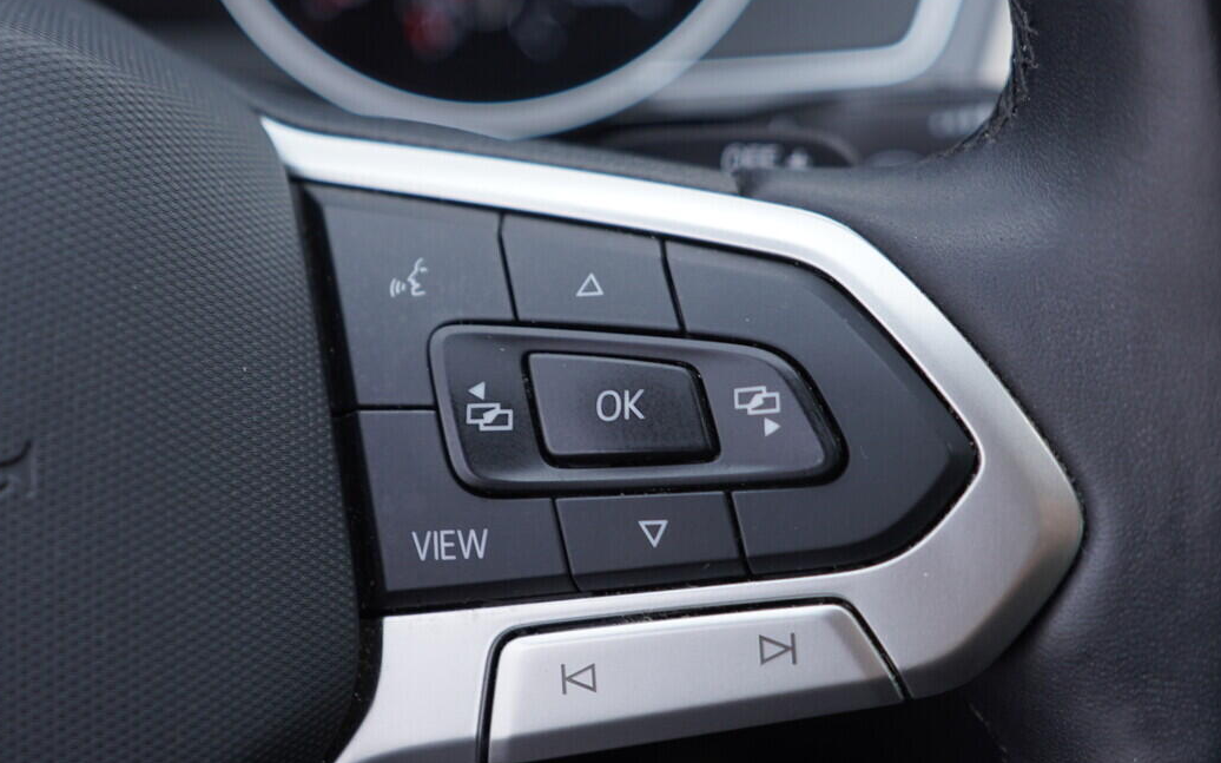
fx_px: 1697
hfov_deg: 39.6
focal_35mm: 51
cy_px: 370
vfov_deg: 25.3
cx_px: 587
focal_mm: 24
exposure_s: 1/40
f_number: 3.2
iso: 125
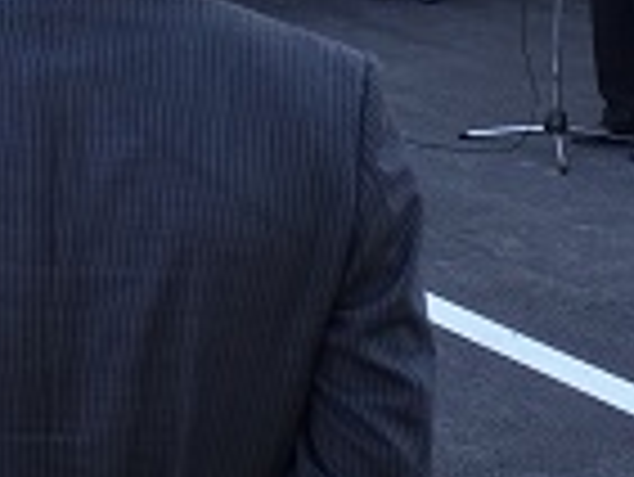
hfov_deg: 14.2
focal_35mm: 137
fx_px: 2511
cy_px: -200
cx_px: 22
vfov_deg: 10.5
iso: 80
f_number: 4
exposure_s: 1/80
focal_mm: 7.06
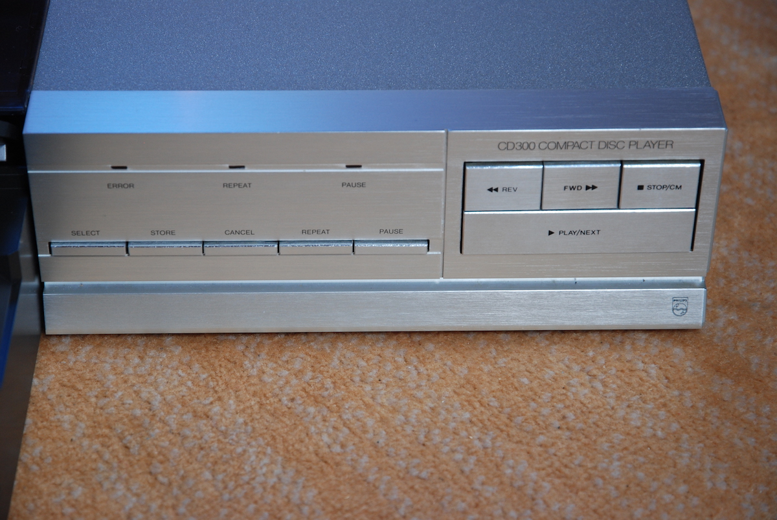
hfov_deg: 20.9
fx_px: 2107
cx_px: 388
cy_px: 260
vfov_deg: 14.1
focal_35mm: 98
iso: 320
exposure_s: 1/8
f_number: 6.3
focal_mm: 65
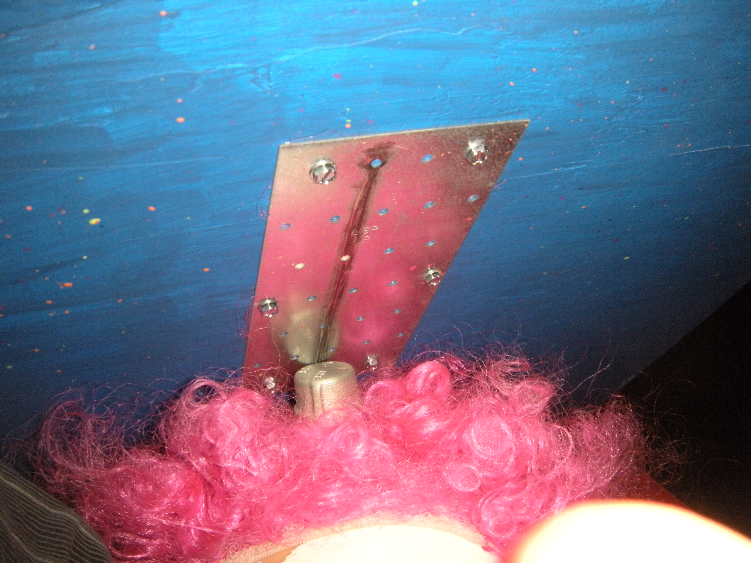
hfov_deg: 52.6
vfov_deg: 40.7
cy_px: 282
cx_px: 376
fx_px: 759
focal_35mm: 35
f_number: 3.8
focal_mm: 5.9
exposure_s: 1/60
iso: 400
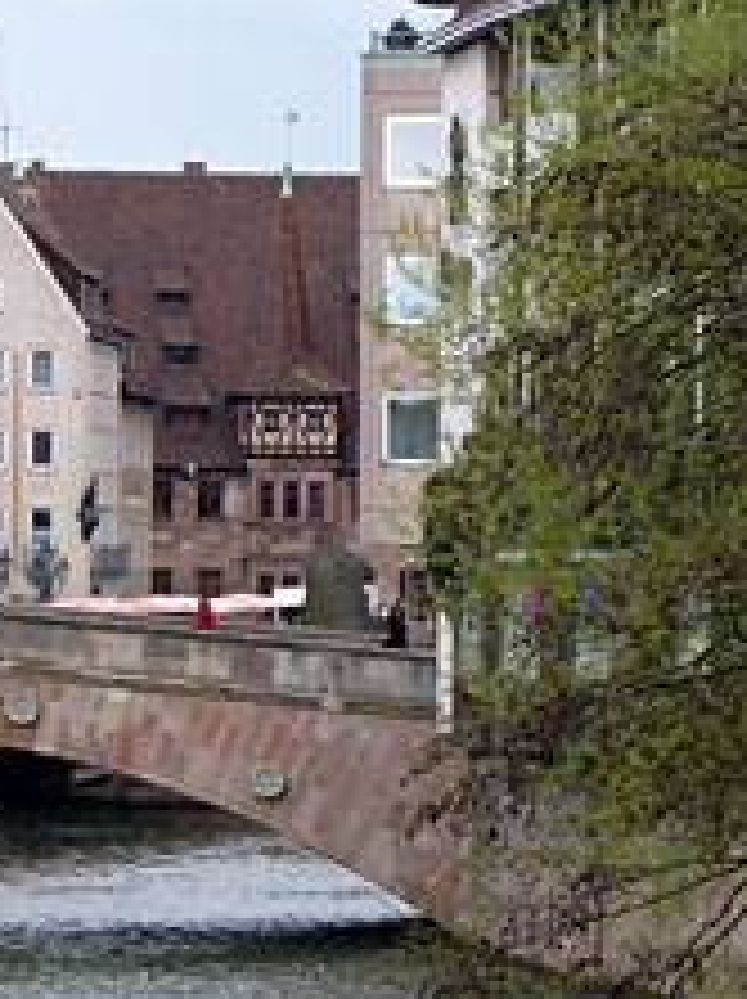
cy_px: 850
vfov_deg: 7.6
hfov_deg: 5.7
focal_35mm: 260
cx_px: -194
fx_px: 7495
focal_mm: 15.8
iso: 80
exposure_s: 1/100
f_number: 4.3
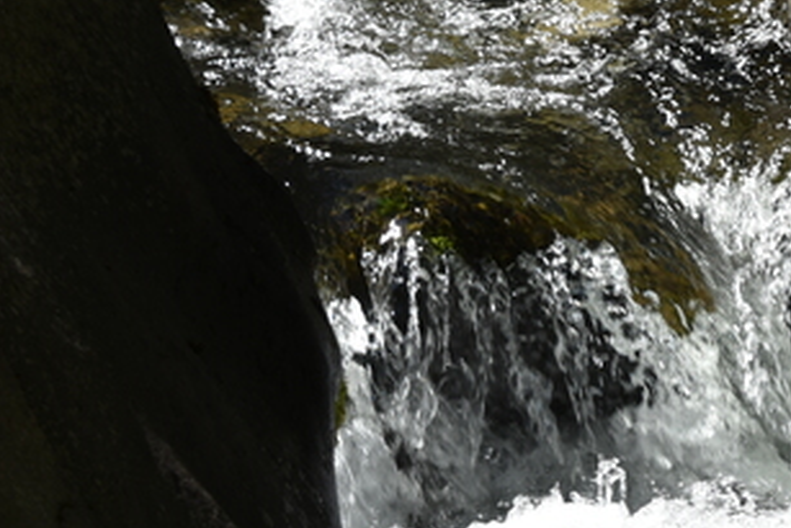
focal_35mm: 354
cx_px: 1551
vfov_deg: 3.9
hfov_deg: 5.7
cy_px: -111
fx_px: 7781
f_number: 8
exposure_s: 1/250
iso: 100
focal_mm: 85
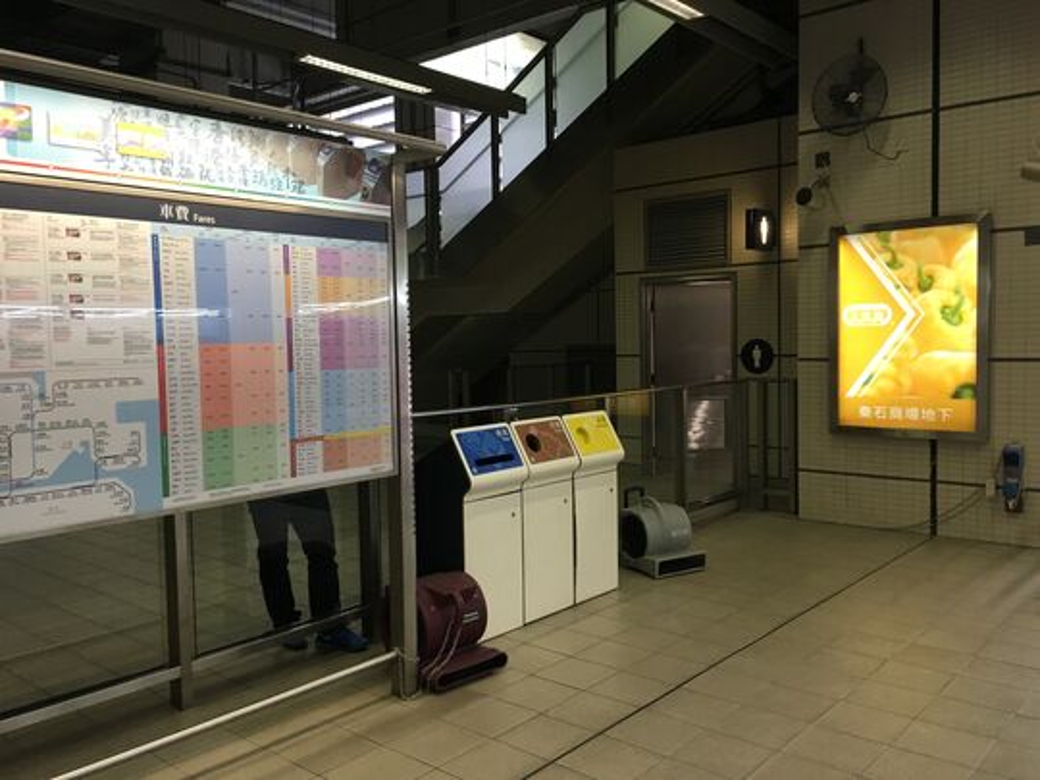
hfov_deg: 61.7
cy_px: 390
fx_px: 871
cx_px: 520
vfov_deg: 48.2
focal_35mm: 29
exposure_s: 1/33
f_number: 2.2
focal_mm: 4.15
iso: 64
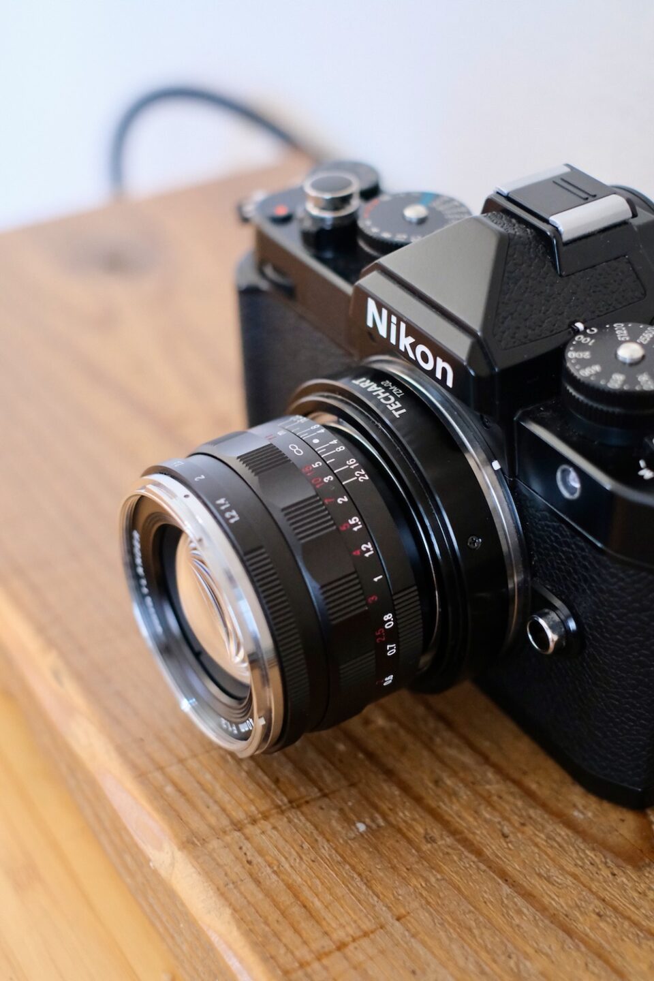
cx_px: 327
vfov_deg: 37.5
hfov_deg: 25.5
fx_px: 1444
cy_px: 490
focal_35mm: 53
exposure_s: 1/75
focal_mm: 35
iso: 6400
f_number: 2.8
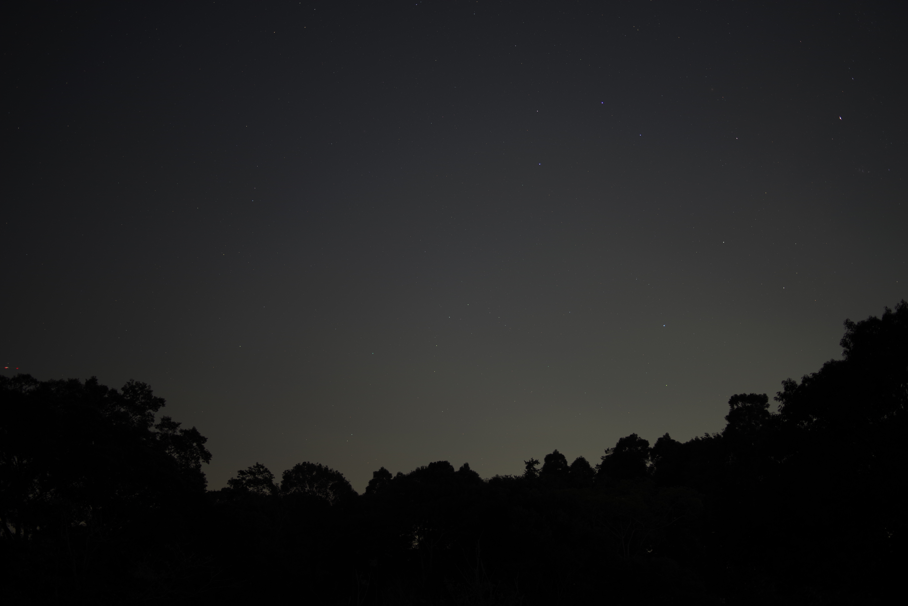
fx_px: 1261
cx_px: 454
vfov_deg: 27.0
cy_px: 303
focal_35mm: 50
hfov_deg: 39.6
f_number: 1.4
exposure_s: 10.1
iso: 100
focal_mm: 50
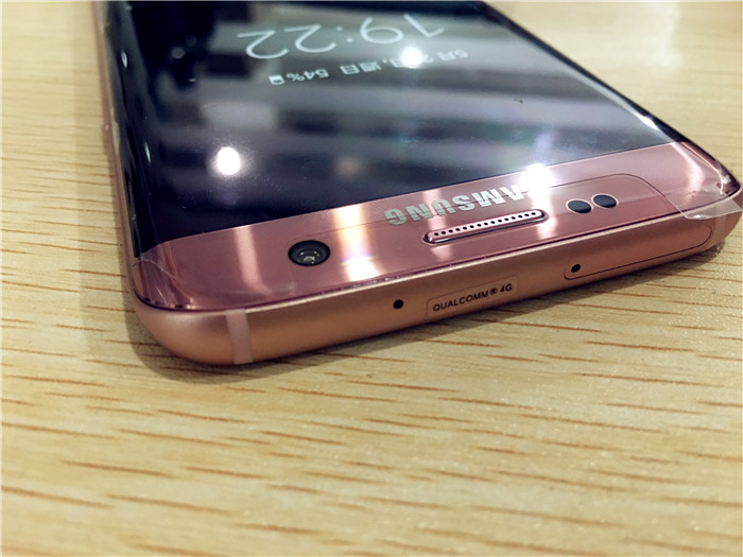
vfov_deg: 48.2
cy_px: 278
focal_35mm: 29
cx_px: 372
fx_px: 622
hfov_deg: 61.7
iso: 80
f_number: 2.2
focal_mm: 4.15
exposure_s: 1/10
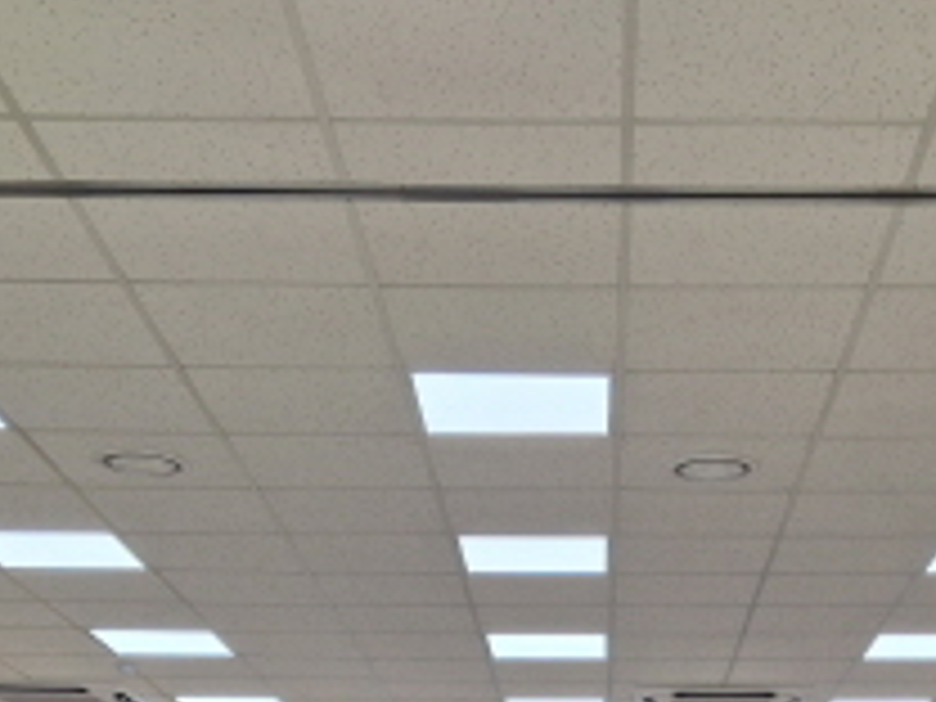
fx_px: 1947
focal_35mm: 72
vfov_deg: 18.9
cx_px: 608
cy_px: 914
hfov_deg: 26.9
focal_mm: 4.69
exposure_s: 1/120
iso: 32
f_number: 1.8
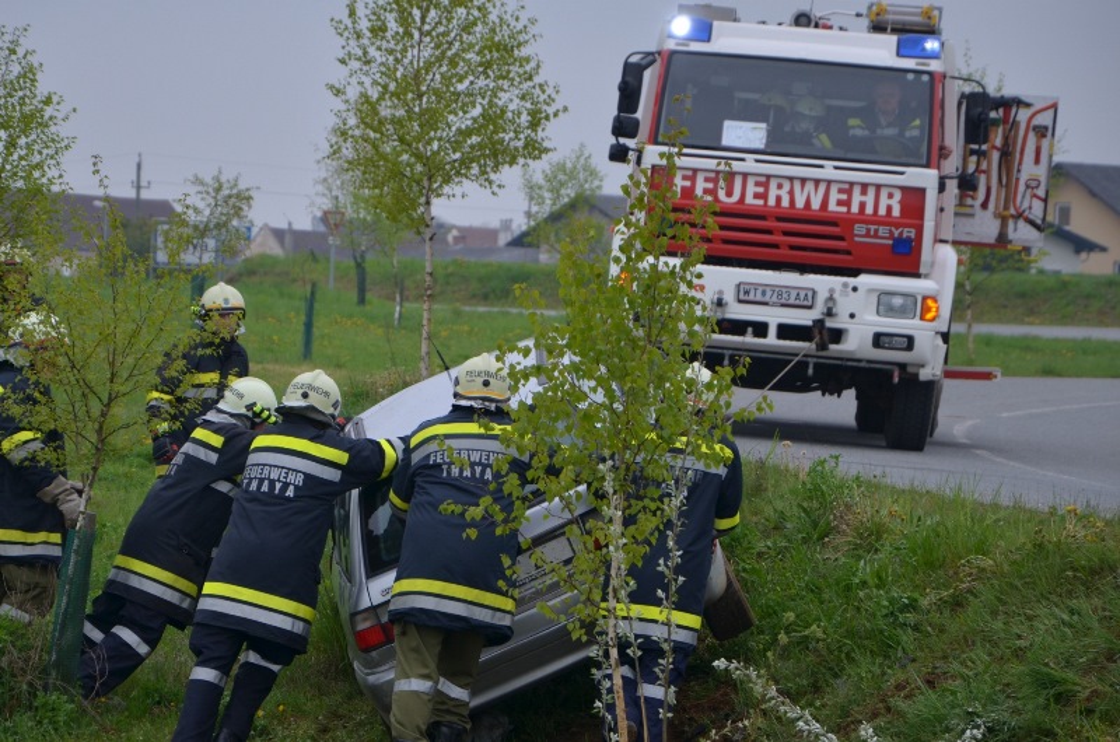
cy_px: 371
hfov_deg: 13.1
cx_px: 560
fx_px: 4890
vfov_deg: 8.7
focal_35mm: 158
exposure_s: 1/200
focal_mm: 105
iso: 200
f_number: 5.6
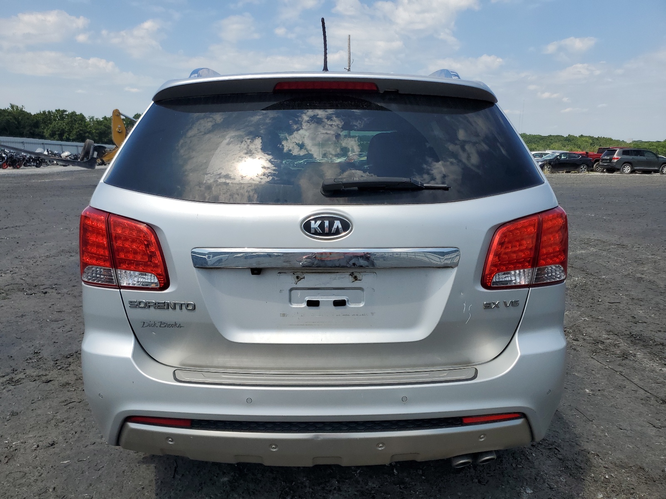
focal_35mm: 26
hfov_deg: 67.3
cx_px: 333
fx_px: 500
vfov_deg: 53.1
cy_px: 250
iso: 50
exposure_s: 1/5000
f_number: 1.5
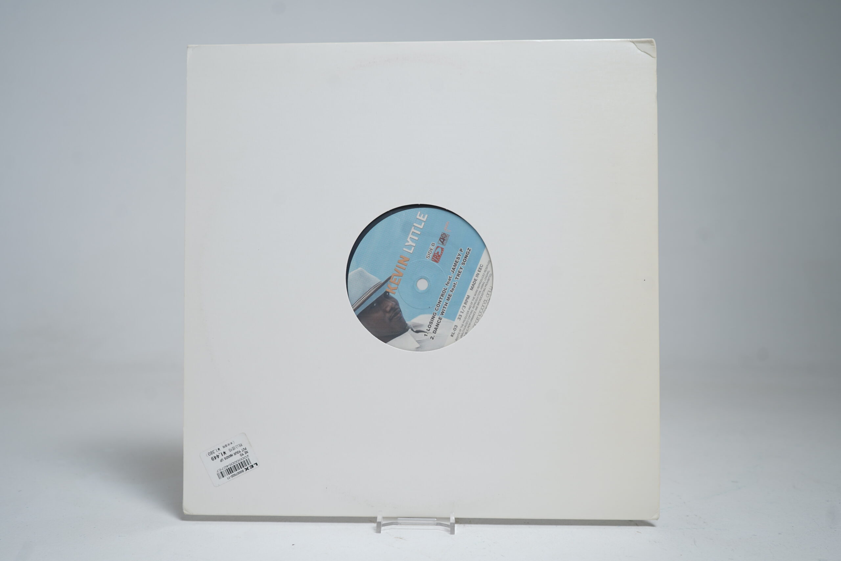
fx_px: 771
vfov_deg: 40.0
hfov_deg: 57.2
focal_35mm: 33
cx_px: 420
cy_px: 280
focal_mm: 33
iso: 64
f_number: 5
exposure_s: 1/10
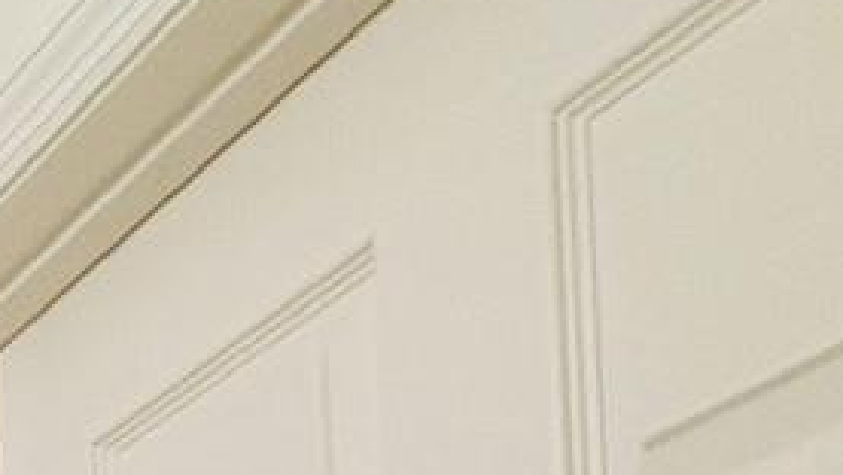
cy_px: 1197
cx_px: -1254
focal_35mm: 88
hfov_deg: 14.3
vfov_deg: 11.2
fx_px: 1968
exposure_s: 1/60
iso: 125
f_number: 2.2
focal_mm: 2.22
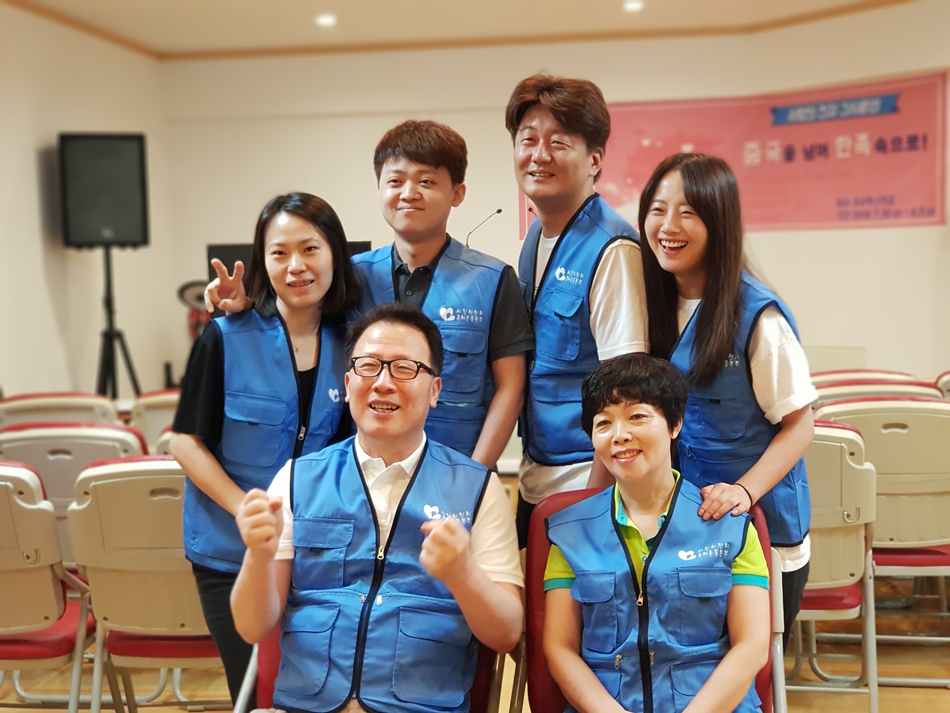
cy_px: 356
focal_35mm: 52
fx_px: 1427
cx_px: 475
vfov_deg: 28.0
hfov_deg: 36.8
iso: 250
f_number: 2.4
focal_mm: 6
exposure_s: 1/30
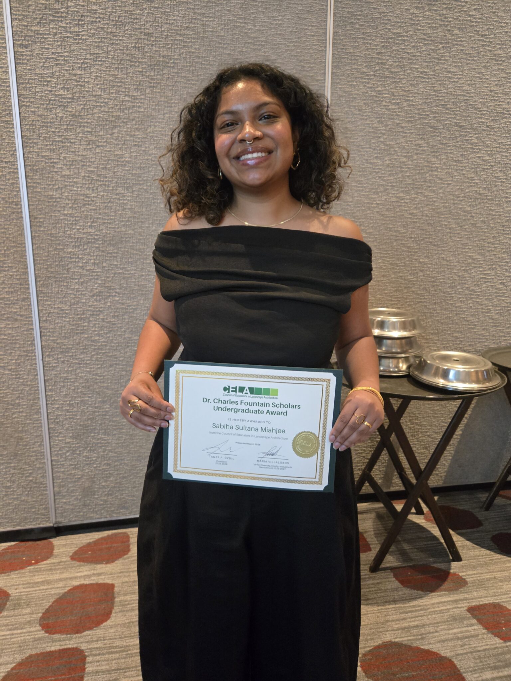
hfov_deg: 58.9
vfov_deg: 73.9
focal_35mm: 23
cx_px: 256
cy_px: 340
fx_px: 453
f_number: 1.8
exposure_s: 1/30
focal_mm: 5.4
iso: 1600
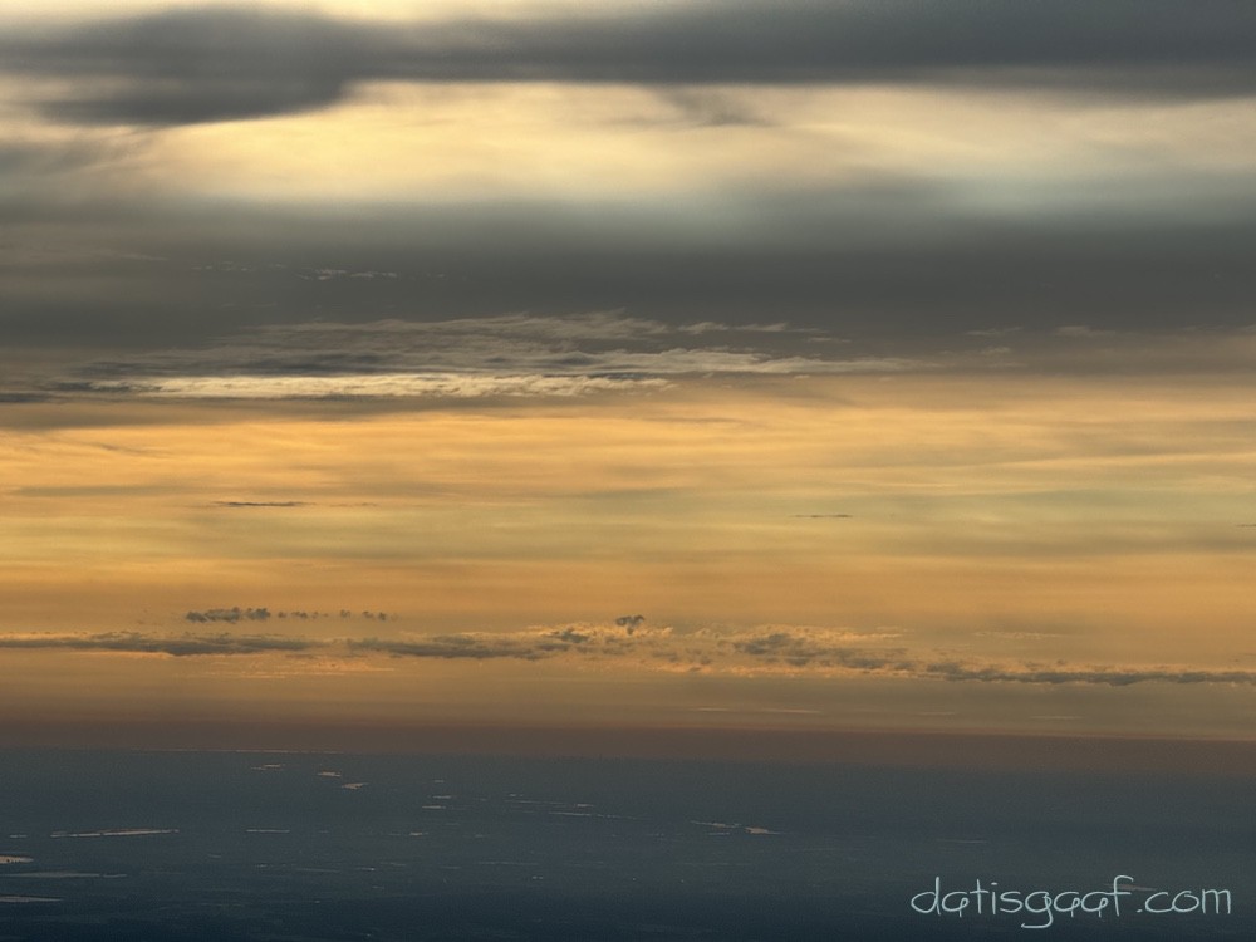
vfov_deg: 12.3
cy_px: 471
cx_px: 628
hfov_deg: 16.4
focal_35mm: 120
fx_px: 4354
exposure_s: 1/3891
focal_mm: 15.66
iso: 50
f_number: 2.8
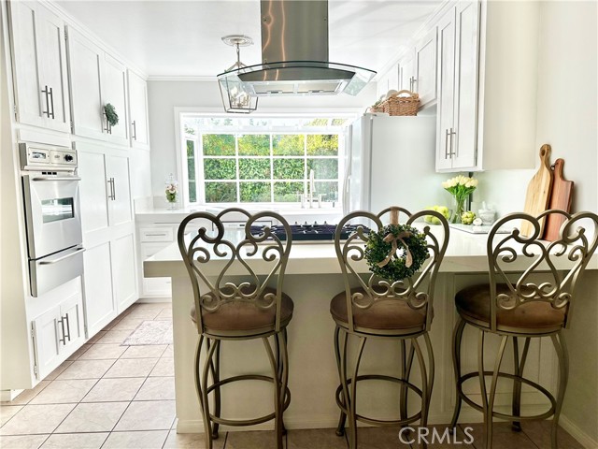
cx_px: 299
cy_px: 224
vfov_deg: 56.8
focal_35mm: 24
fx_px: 415
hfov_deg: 71.6
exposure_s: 1/1198
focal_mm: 6.86
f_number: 1.78
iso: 80
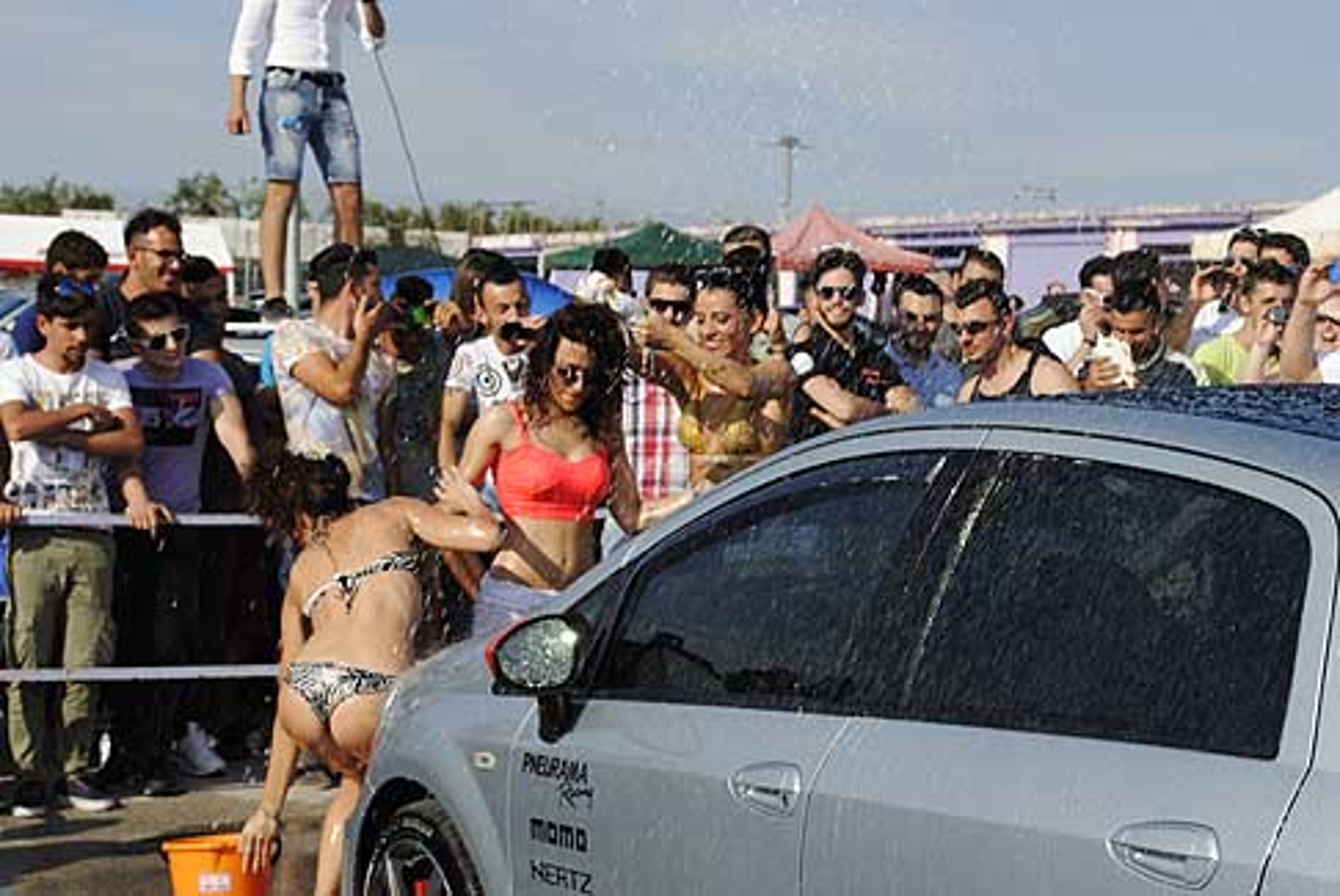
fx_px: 2906
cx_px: 670
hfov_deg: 26.0
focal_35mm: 78
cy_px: 448
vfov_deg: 17.5
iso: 100
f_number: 8
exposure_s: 1/250
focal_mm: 52
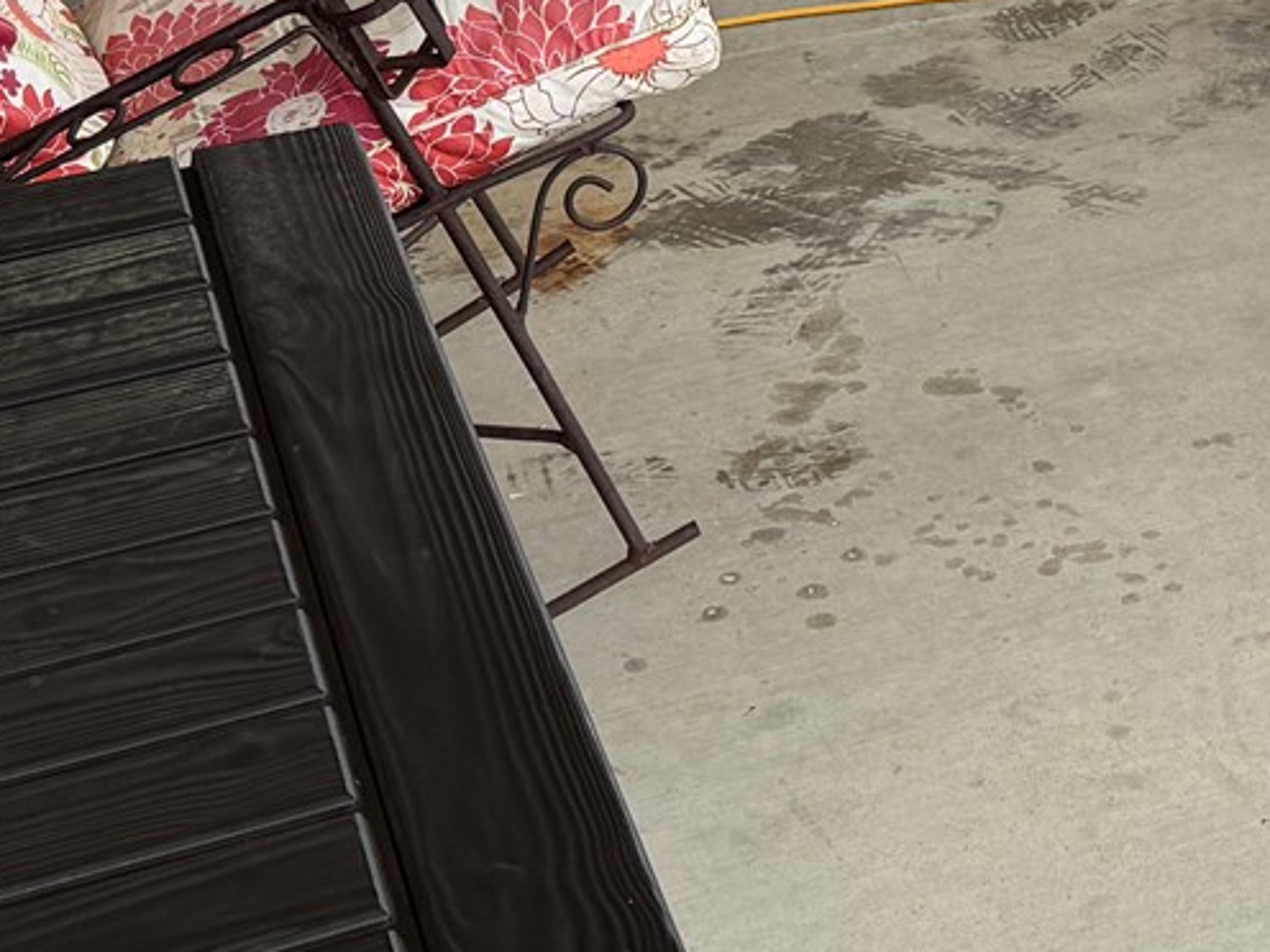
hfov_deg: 19.0
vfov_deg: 13.5
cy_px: -734
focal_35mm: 99
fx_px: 3632
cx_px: 1416
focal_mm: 6.76
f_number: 1.78
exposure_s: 1/166
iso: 64
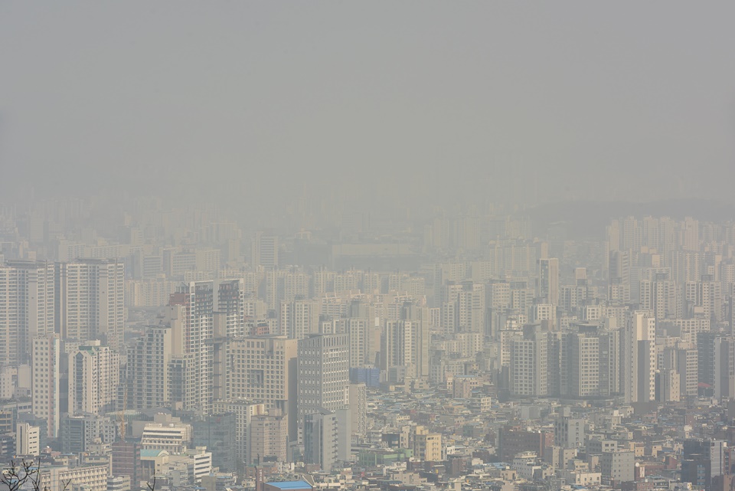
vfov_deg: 6.9
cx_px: 368
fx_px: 4085
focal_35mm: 200
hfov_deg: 10.3
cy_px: 246
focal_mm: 200
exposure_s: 1/200
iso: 100
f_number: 11
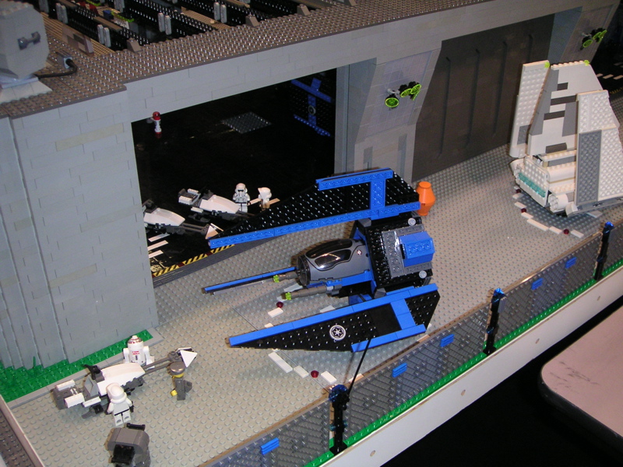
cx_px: 312
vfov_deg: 37.7
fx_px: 684
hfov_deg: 49.0
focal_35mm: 38
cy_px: 234
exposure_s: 1/45
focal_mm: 6
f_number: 2.8
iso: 160
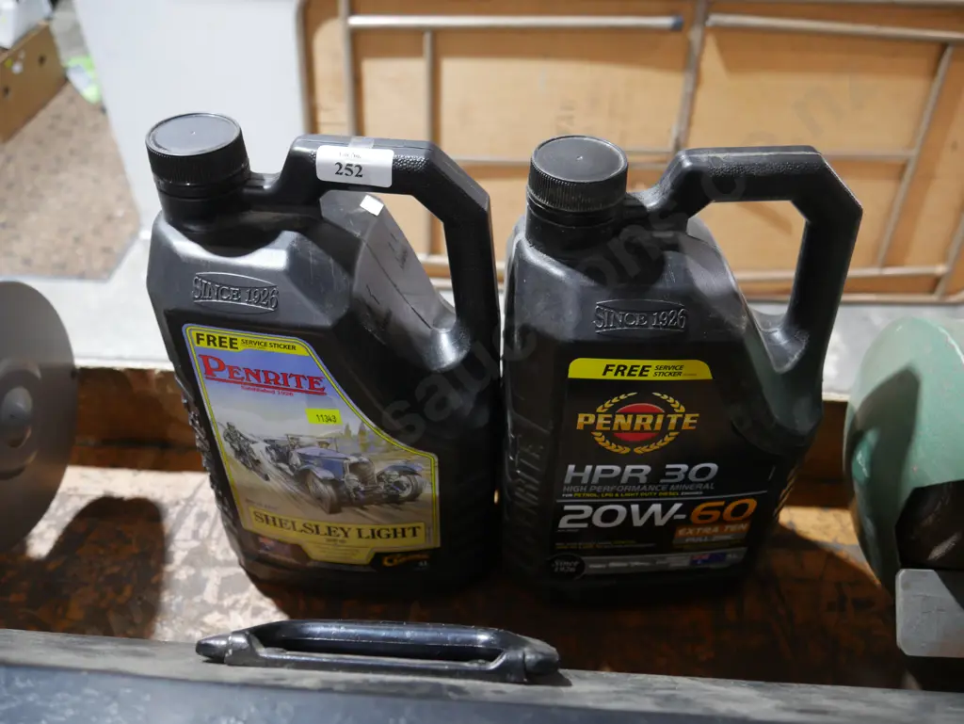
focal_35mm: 28
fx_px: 780
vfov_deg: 49.8
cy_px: 362
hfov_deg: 63.4
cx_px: 482
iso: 800
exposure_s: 1/60
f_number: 3.5
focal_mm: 14
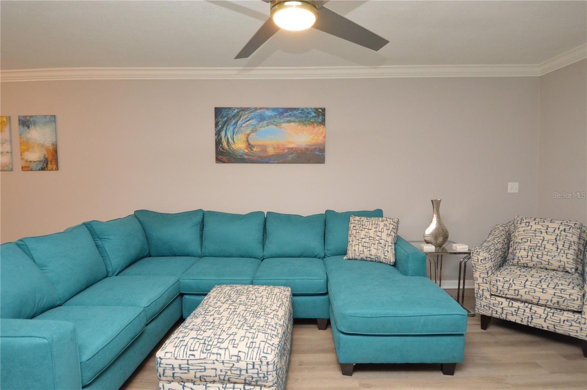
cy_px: 195
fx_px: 293
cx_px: 294
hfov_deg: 90.1
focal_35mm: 18
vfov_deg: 67.3
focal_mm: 12
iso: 1800
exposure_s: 1/60
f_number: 4
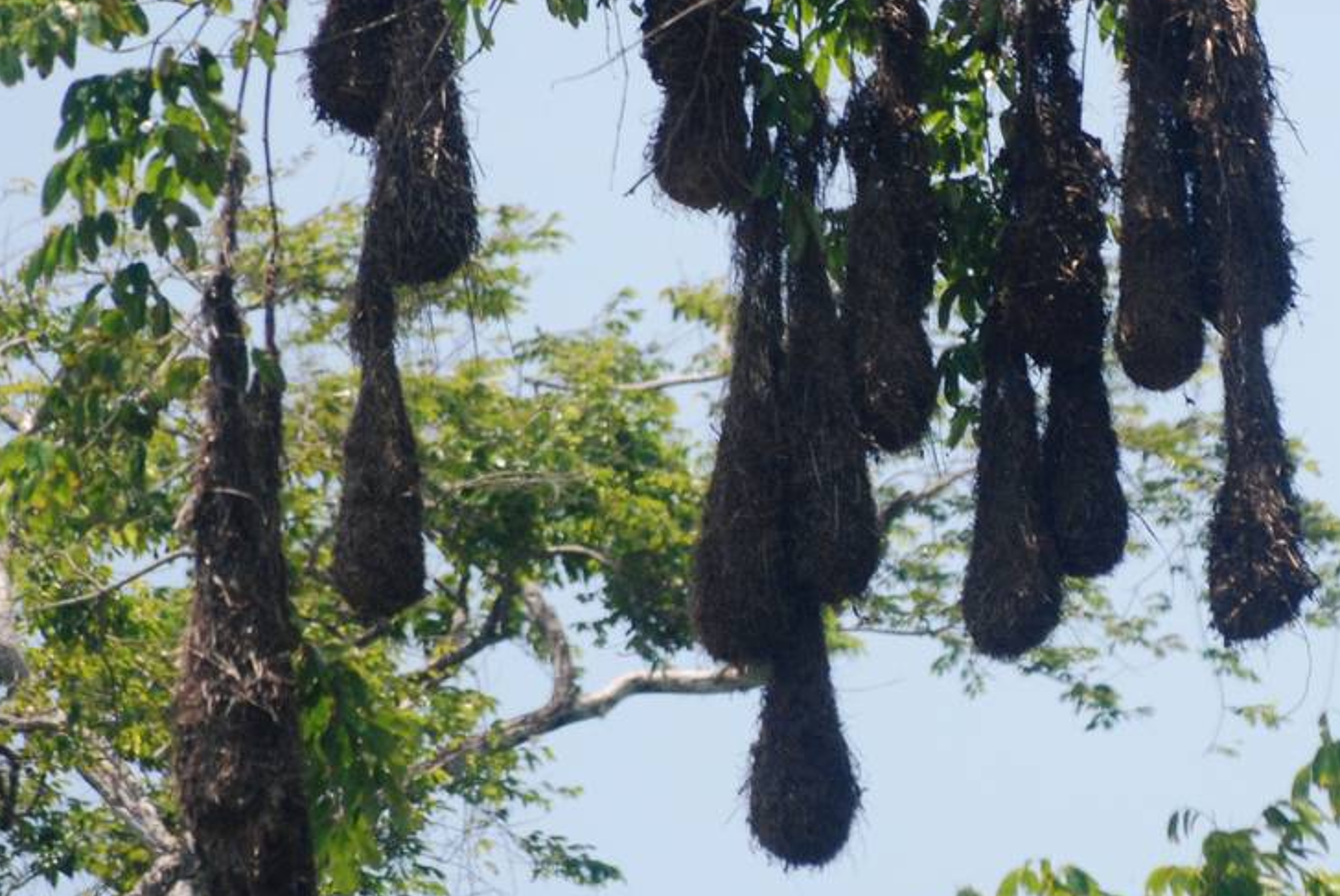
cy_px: 308
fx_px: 27013
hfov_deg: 2.8
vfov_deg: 1.9
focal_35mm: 725
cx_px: 1114
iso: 400
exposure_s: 1/1600
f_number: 5.3
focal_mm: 220
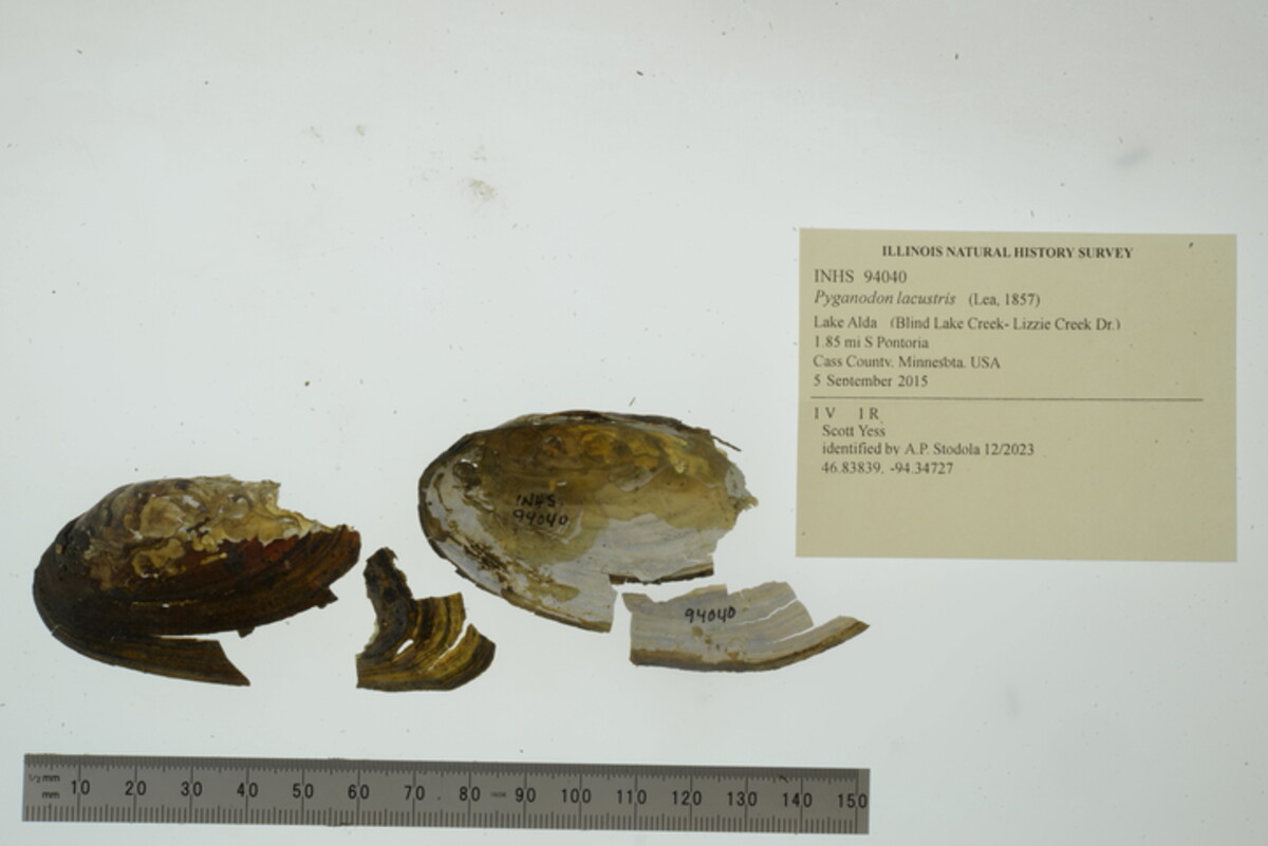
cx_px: 634
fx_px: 2114
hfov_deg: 33.4
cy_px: 423
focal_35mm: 60
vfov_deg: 22.6
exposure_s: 1/10
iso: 100
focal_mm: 60
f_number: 32
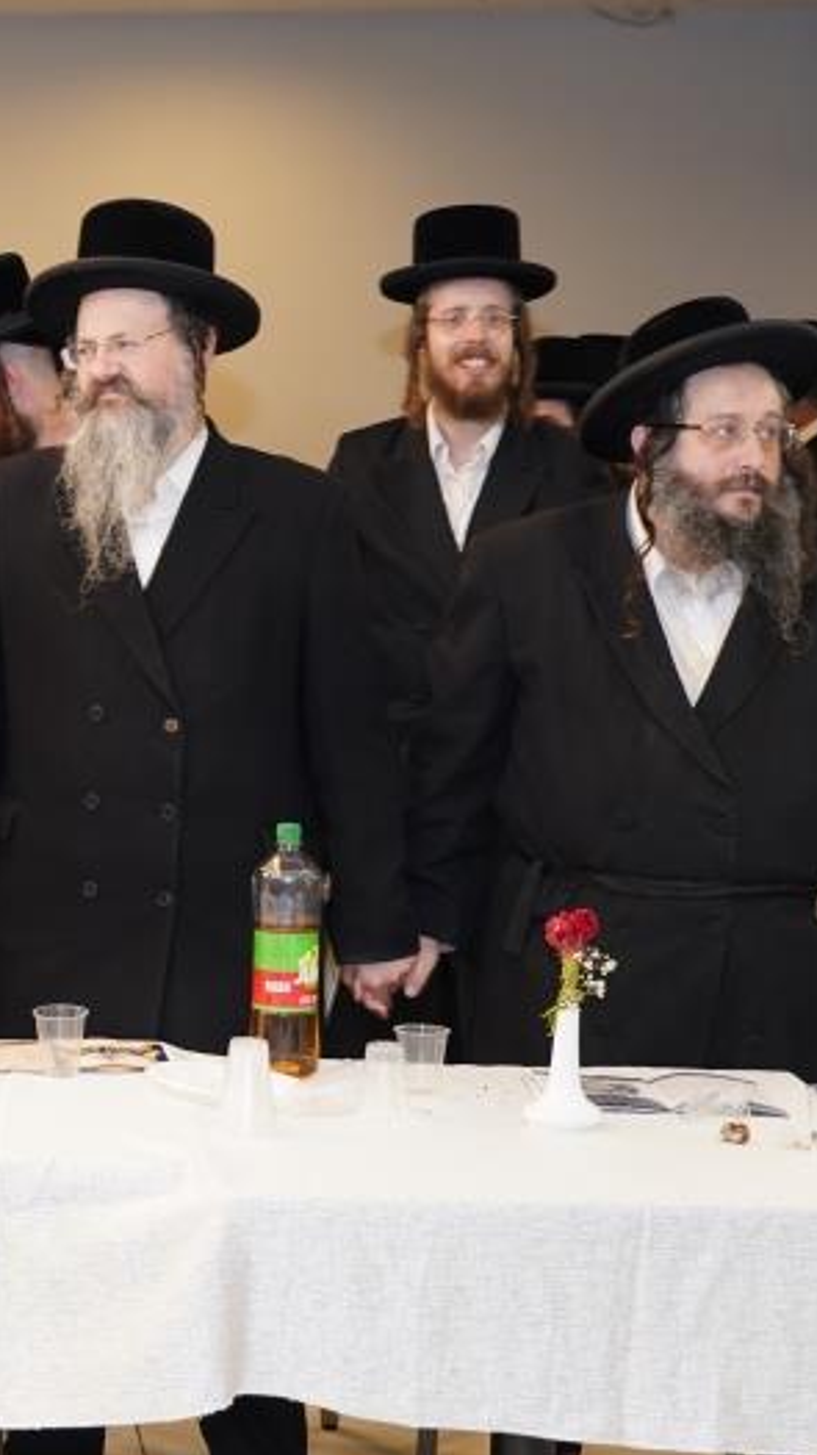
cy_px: 766
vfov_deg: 22.7
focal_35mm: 94
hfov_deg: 12.4
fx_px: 3623
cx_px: -277
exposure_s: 1/100
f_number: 4
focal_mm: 46
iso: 1250
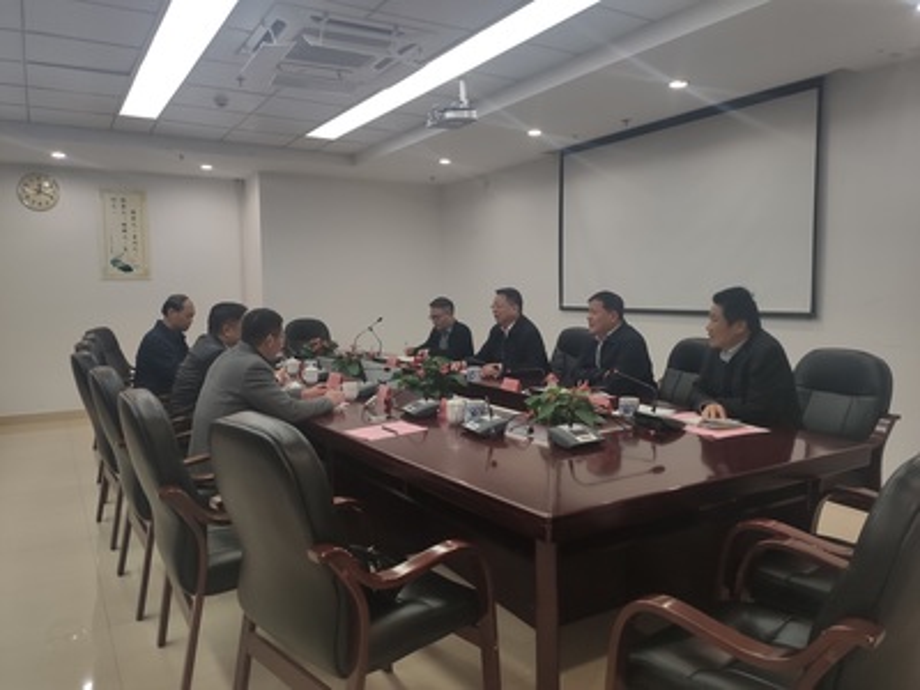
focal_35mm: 27
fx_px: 718
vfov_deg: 51.4
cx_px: 460
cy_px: 345
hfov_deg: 65.3
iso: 310
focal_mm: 4.75
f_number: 1.75
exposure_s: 1/50
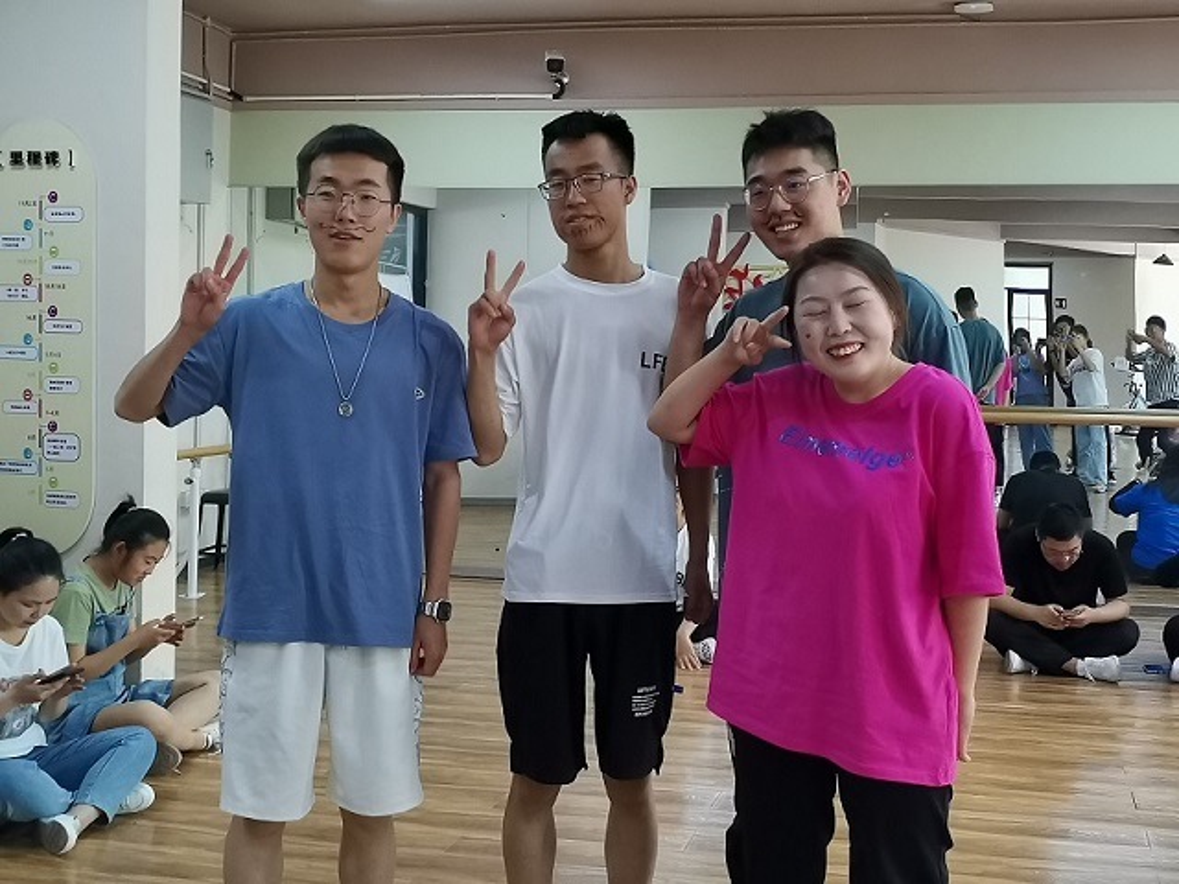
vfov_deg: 29.1
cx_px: 590
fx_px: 1703
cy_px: 442
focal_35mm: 50
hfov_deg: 38.2
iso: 500
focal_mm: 5.3
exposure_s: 1/33.3
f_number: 1.8
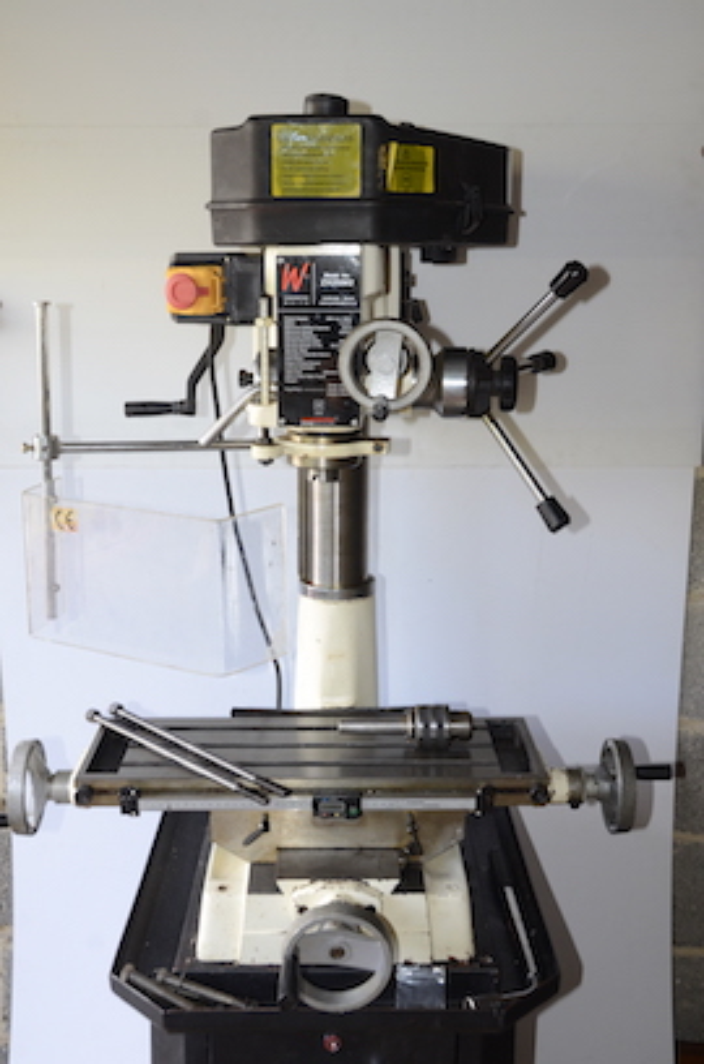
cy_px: 532
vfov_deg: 49.7
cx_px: 352
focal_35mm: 39
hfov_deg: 34.0
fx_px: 1150
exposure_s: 1/80
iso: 800
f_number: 7.1
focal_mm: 26
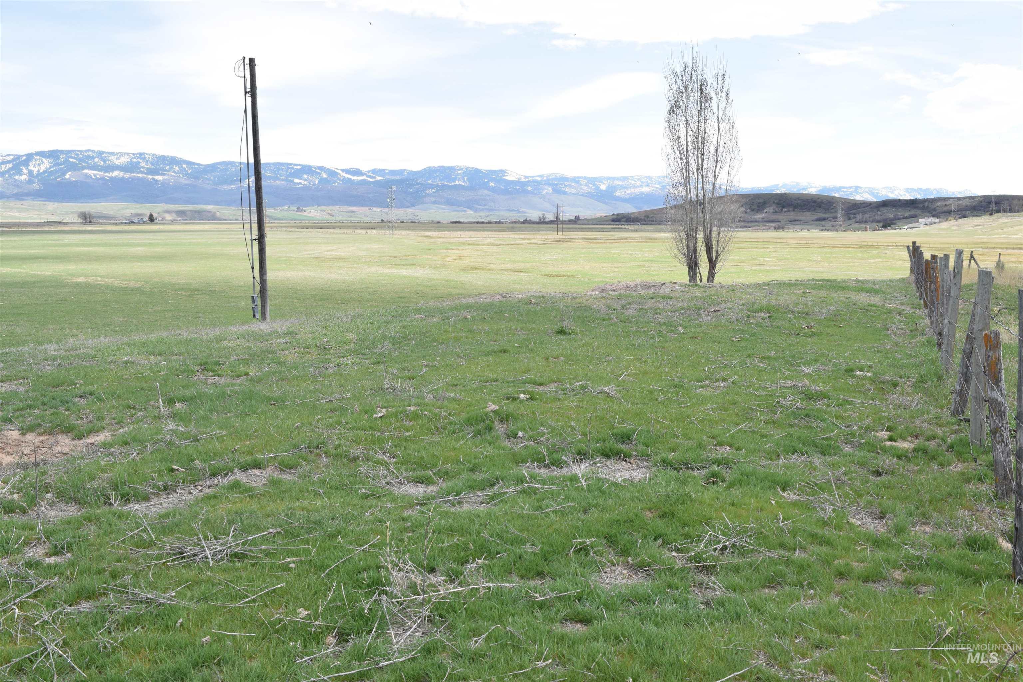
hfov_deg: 57.2
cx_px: 512
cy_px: 341
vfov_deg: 40.0
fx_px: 938
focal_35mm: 33
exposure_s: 1/250
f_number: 8
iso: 200
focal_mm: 22
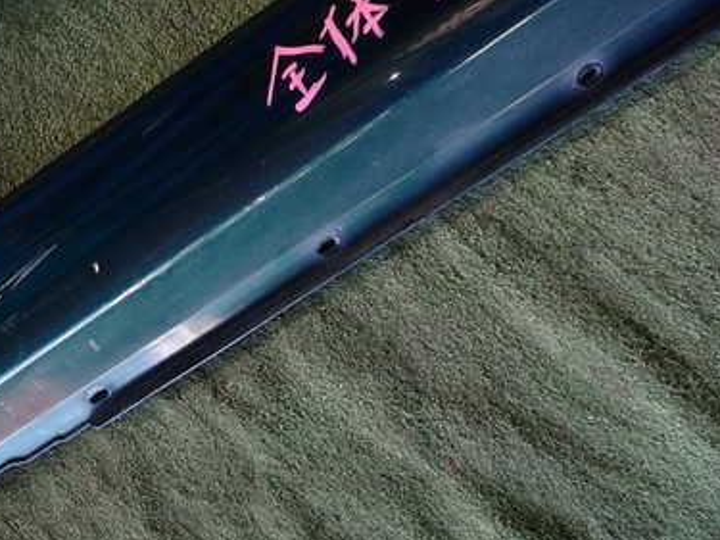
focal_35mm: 48
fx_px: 998
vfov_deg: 30.2
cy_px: 215
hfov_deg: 39.0
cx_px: 211
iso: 160
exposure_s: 1/60
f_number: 2.3
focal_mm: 5.4
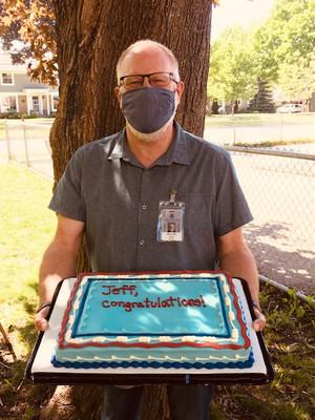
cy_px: 210
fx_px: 340
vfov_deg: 63.4
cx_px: 158
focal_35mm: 28
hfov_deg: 49.7
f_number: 1.8
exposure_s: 1/148
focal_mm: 3.99
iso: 20
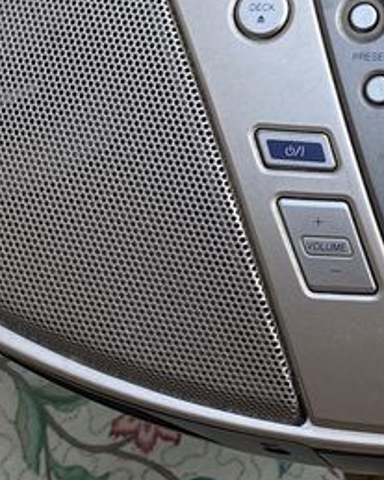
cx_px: 594
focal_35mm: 98
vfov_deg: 18.9
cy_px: -28
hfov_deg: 14.5
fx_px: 1393
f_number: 1.8
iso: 40
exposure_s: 1/122
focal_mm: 4.25
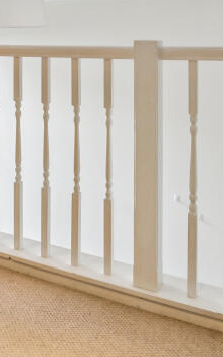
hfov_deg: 25.6
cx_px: -15
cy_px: 37
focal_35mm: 47
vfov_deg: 39.6
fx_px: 457
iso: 400
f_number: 11
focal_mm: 16
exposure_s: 1/8
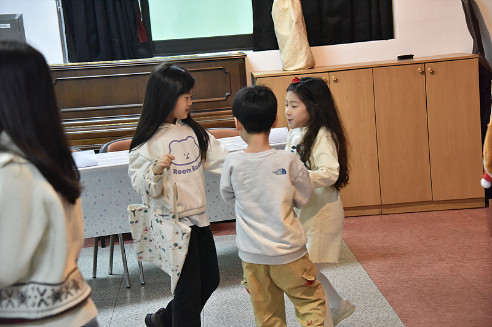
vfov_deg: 14.9
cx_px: 246
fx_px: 1257
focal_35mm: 92
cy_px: 164
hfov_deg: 22.1
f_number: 5.6
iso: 5000
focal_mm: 92
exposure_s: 1/125
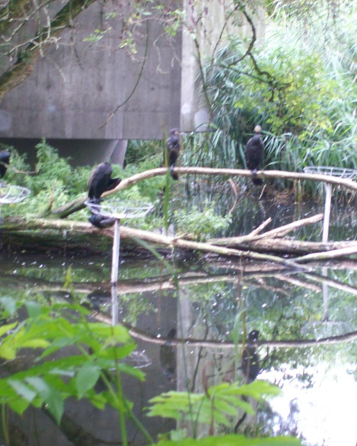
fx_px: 1862
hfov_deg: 10.9
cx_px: 252
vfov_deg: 13.7
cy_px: 223
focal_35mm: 141
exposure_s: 1/26.4
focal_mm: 18
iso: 160
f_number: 4.8
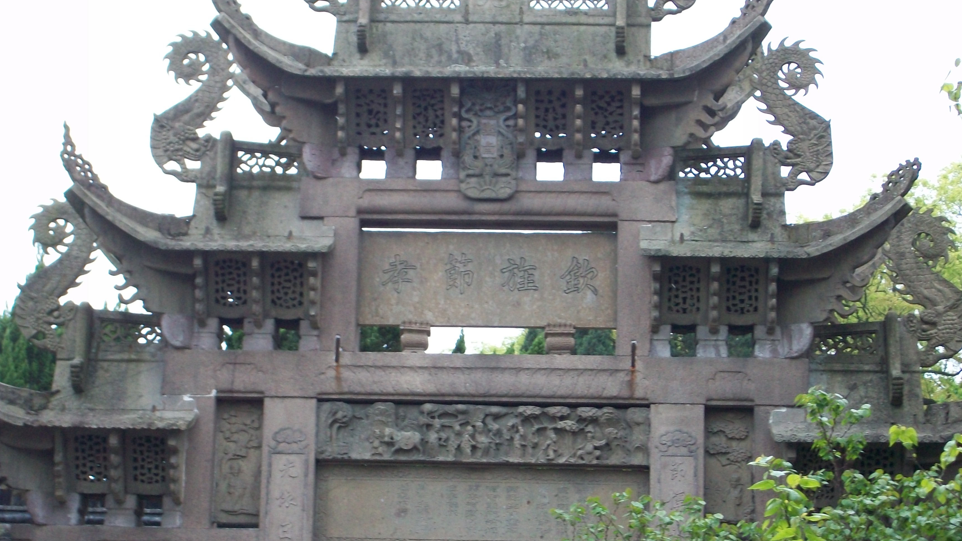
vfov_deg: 10.8
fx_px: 2857
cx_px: 483
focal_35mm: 112
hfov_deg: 19.1
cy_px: 219
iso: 120
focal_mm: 17.1
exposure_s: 1/80
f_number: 5.1
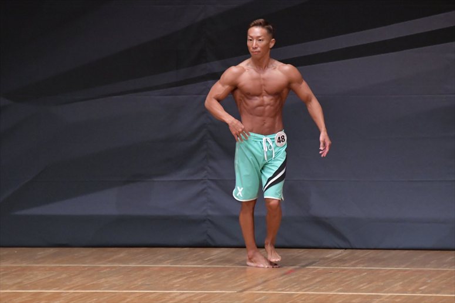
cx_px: 228
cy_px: 152
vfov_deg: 4.4
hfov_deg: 6.5
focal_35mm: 315
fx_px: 3979
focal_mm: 210
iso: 6400
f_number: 5.6
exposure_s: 1/400
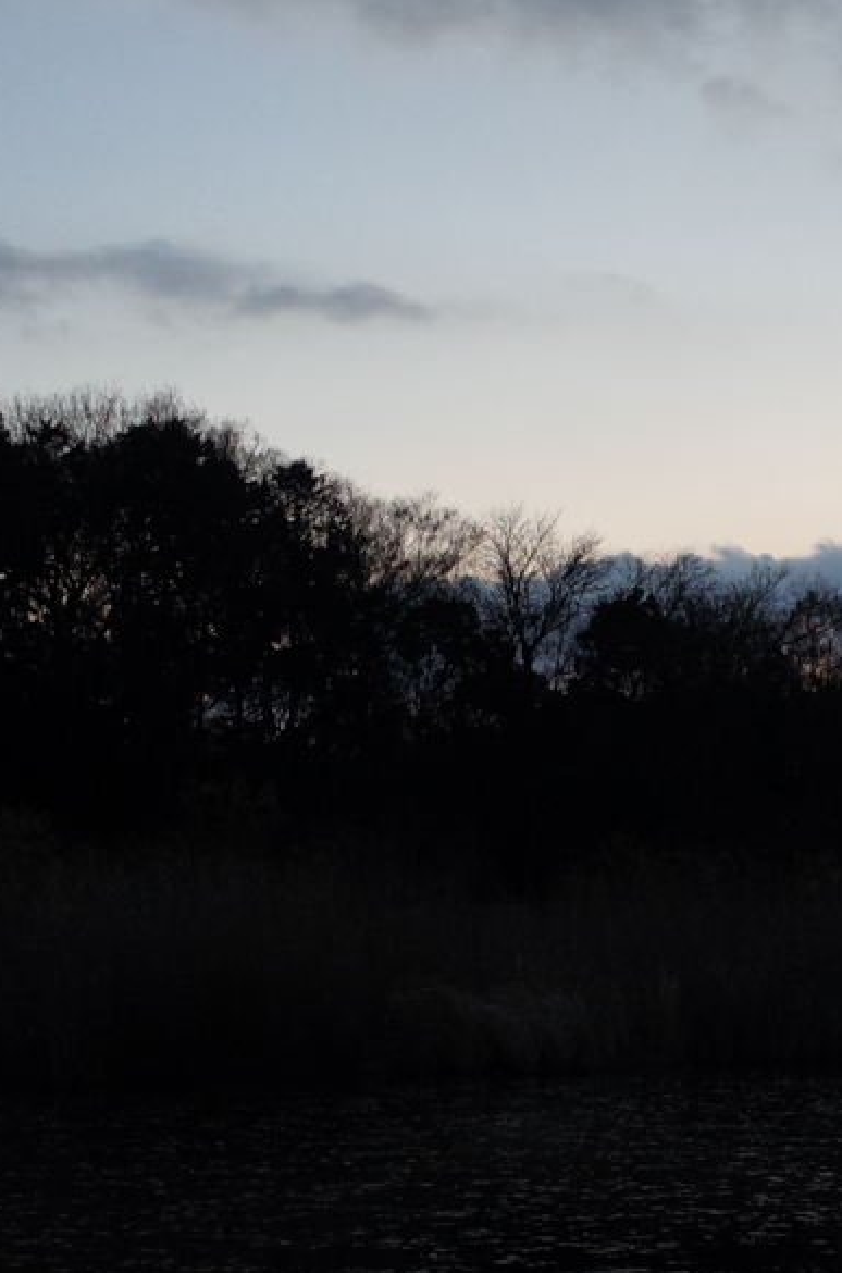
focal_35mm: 74
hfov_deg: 18.2
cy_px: 773
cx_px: 646
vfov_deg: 27.3
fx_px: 2610
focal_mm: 18.3
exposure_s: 1/40
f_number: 2.8
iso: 800
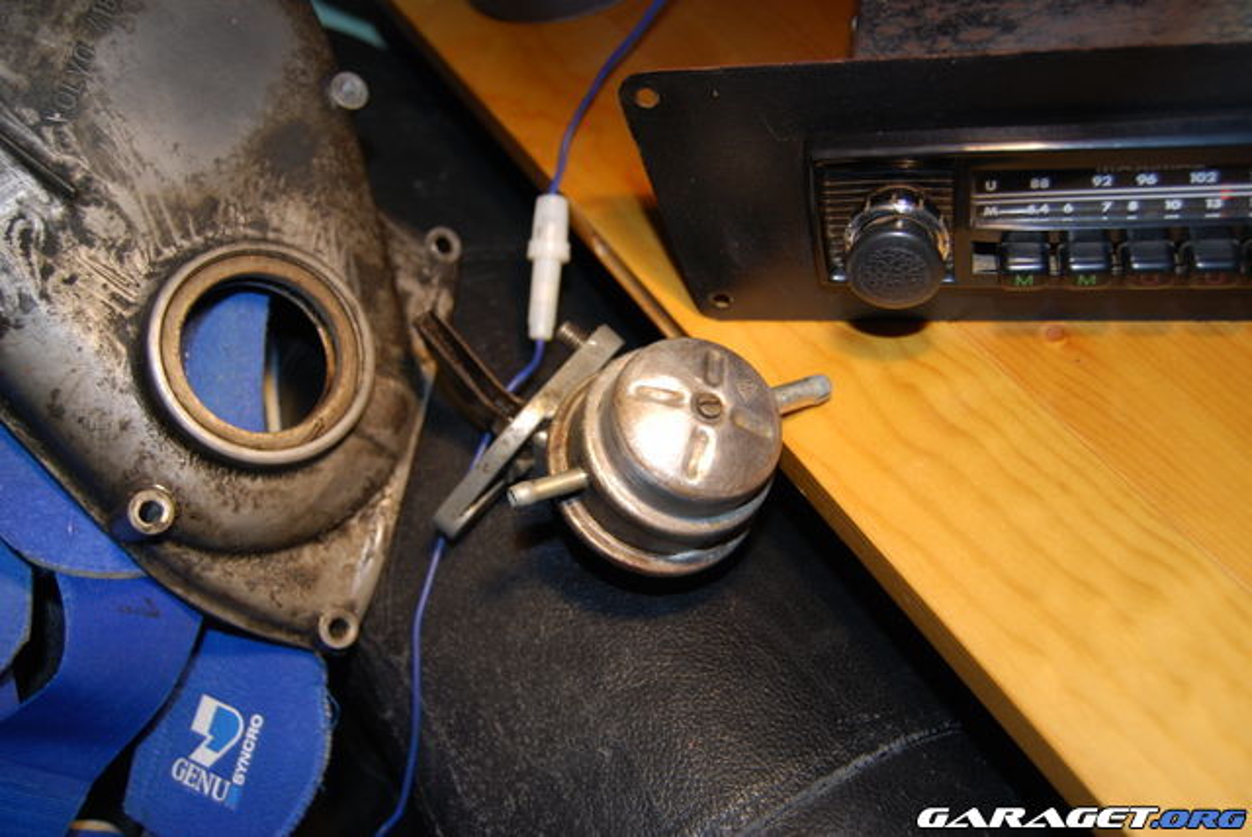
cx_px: 626
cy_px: 418
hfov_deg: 55.1
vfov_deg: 38.4
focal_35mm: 34
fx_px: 1201
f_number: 3.8
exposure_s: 1/60
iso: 200
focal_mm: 23
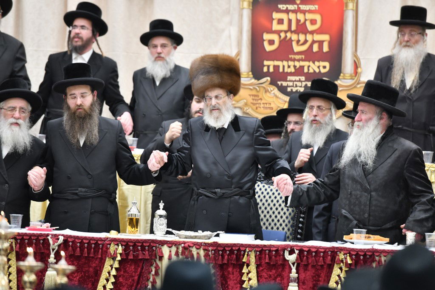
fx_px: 2296
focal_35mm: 190
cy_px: 145
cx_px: 218
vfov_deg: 7.2
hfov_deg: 10.8
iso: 1250
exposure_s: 1/125
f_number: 5
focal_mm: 190
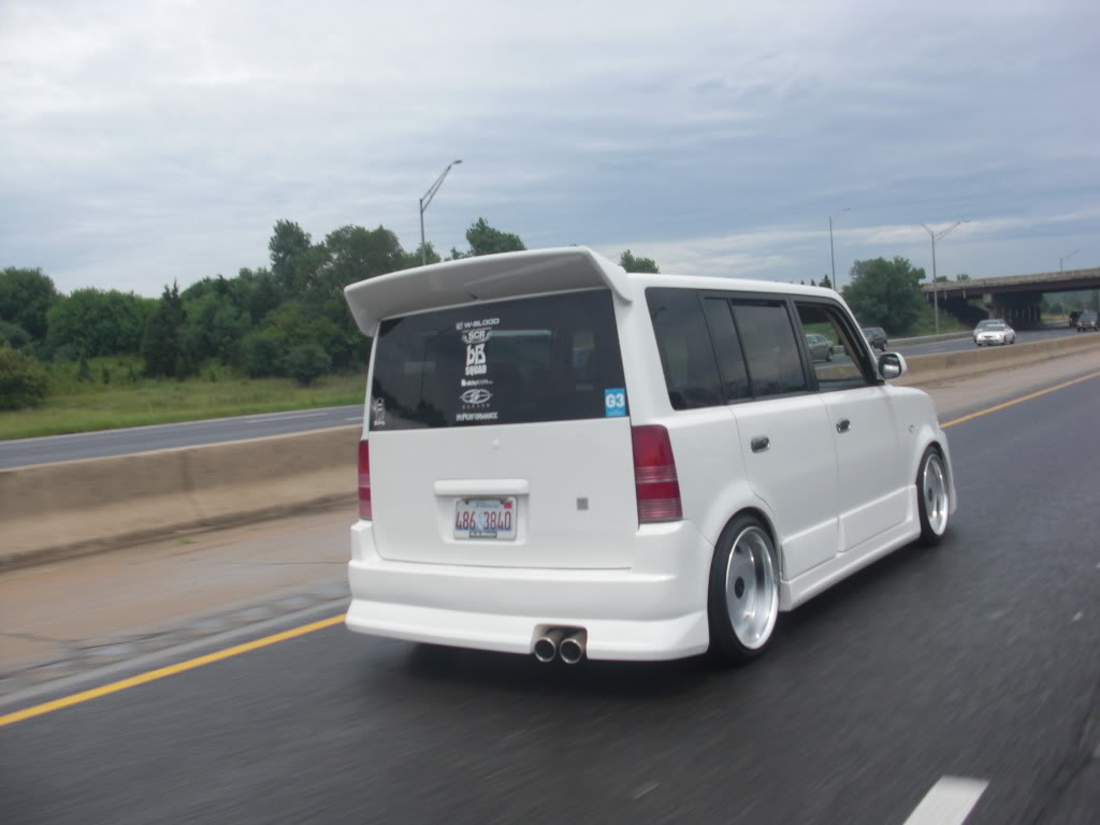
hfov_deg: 51.4
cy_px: 412
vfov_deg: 39.7
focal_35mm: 36
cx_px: 550
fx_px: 1144
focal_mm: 6.3
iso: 50
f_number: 7.9
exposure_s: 1/160
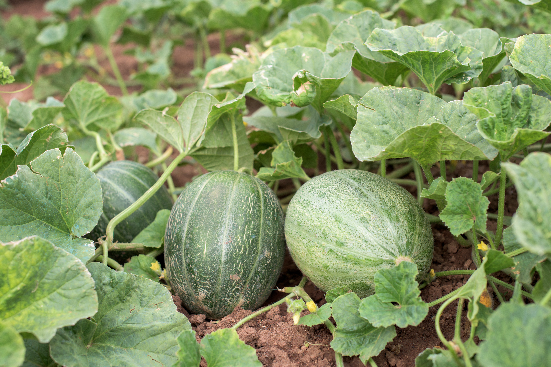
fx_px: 781
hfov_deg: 38.9
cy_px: 182
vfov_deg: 26.5
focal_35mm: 51
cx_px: 272
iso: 200
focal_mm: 50
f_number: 4.5
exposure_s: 1/320
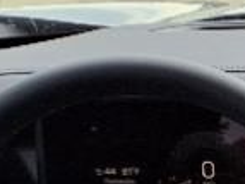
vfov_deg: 7.4
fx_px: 1372
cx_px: 627
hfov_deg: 9.0
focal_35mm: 194
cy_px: 327
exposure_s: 1/244
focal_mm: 3.58
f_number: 1.9
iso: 40
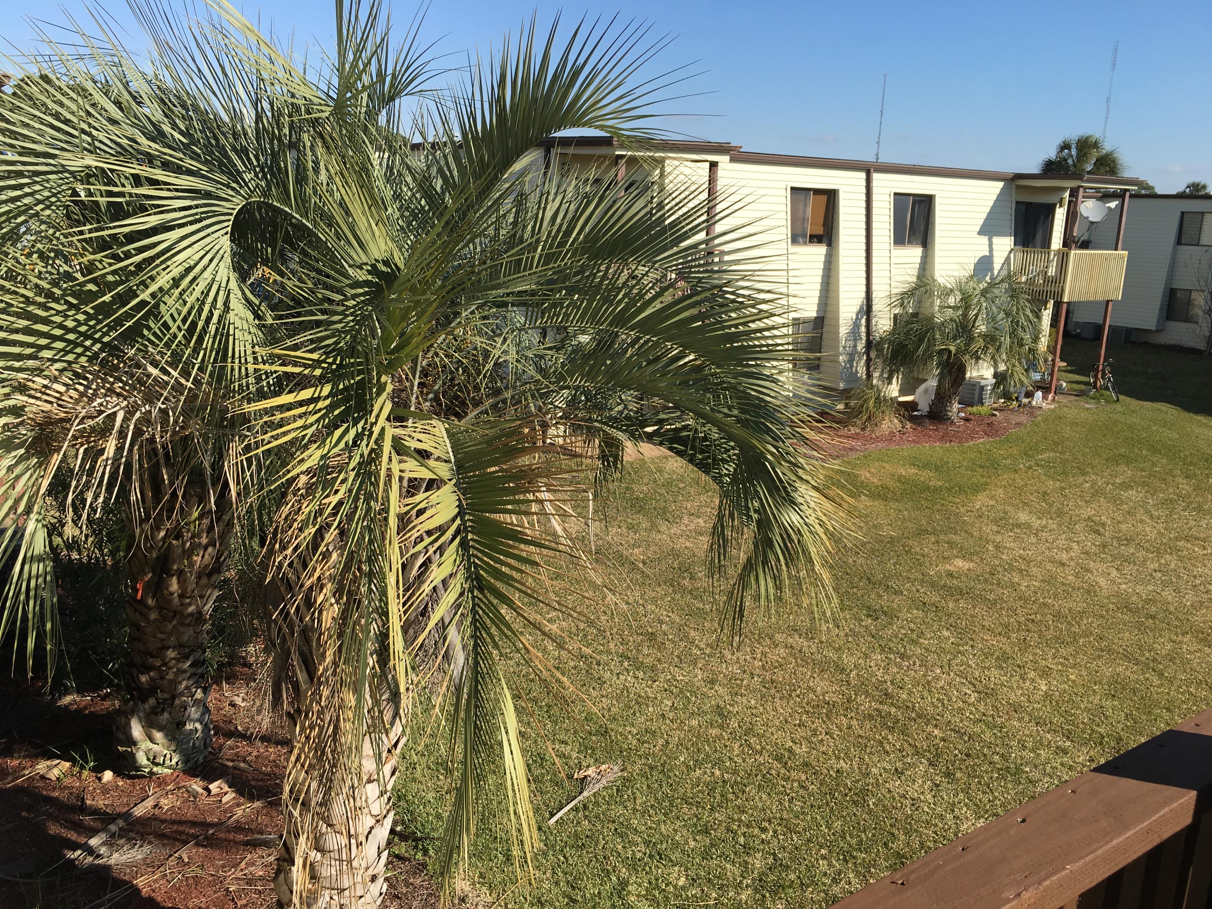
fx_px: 1015
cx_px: 606
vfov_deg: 48.2
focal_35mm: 29
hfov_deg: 61.7
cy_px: 454
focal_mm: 4.15
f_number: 2.2
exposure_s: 1/1451
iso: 25
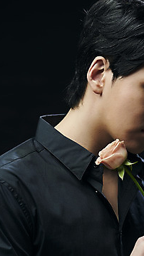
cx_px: 136
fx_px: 1602
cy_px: 140
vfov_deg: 9.1
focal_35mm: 236
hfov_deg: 5.1
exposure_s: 1/125
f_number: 4
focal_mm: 135
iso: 64
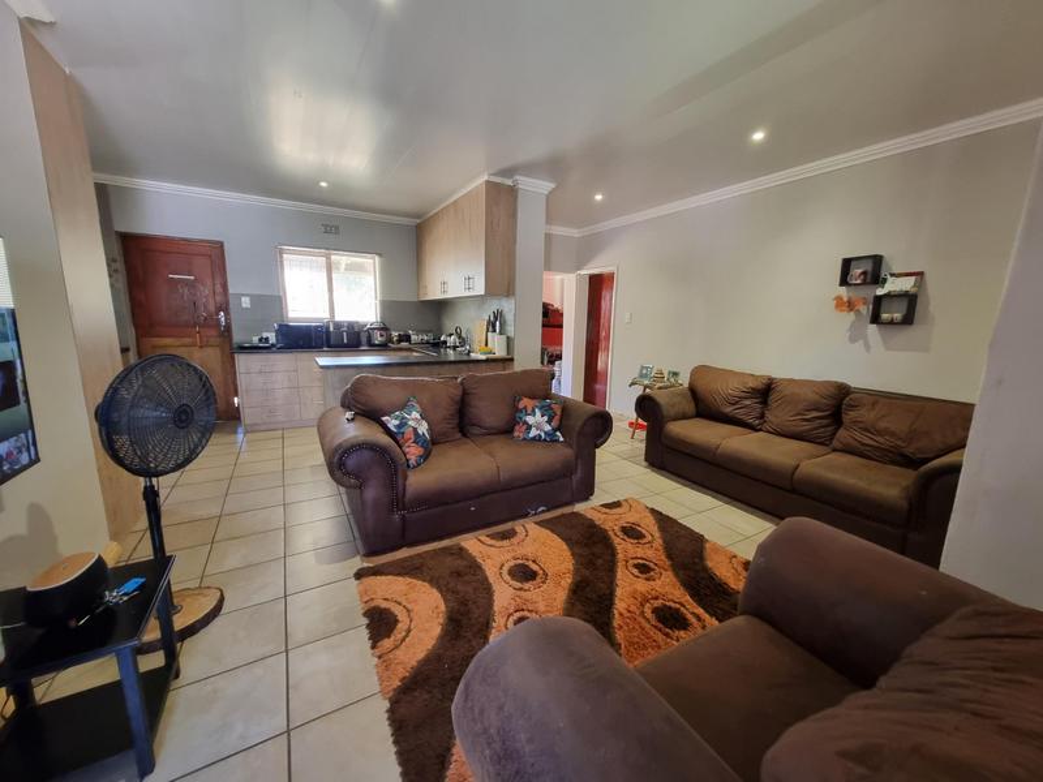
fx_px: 392
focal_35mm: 13
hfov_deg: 106.2
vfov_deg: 89.9
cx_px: 522
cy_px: 391
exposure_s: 1/33
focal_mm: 1.74
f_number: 2.2
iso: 400
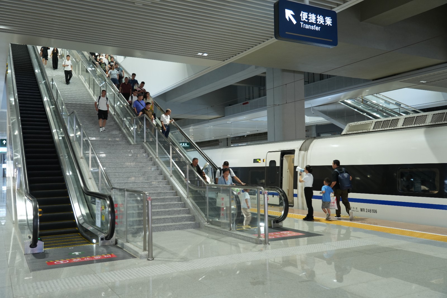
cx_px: 224
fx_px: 410
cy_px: 149
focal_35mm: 33
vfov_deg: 40.0
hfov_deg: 57.2
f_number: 4
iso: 800
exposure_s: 1/40
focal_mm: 33
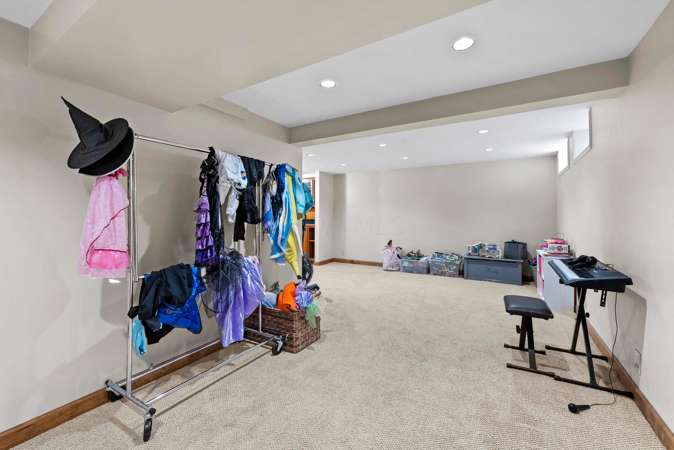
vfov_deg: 77.4
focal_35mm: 15
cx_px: 337
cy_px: 225
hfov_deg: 100.4
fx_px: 281
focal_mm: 15
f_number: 9
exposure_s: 1.3
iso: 640
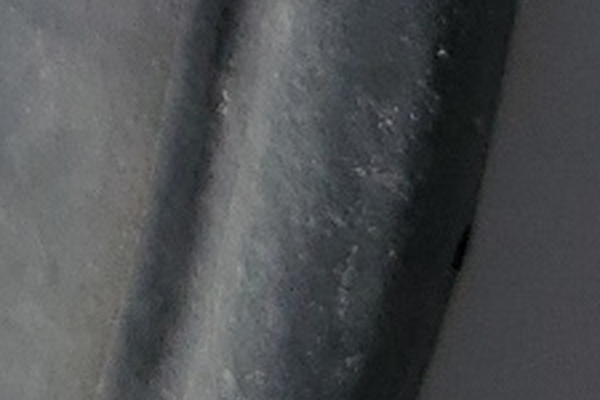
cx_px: -493
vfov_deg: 6.4
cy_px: -888
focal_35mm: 192
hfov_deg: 10.1
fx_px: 3200
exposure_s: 1/5000
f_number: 1.5
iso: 50
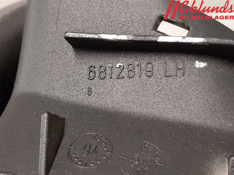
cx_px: 117
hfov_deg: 67.3
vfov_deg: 53.1
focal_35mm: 26
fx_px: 176
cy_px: 88
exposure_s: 1/33
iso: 250
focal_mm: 3.93
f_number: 1.7
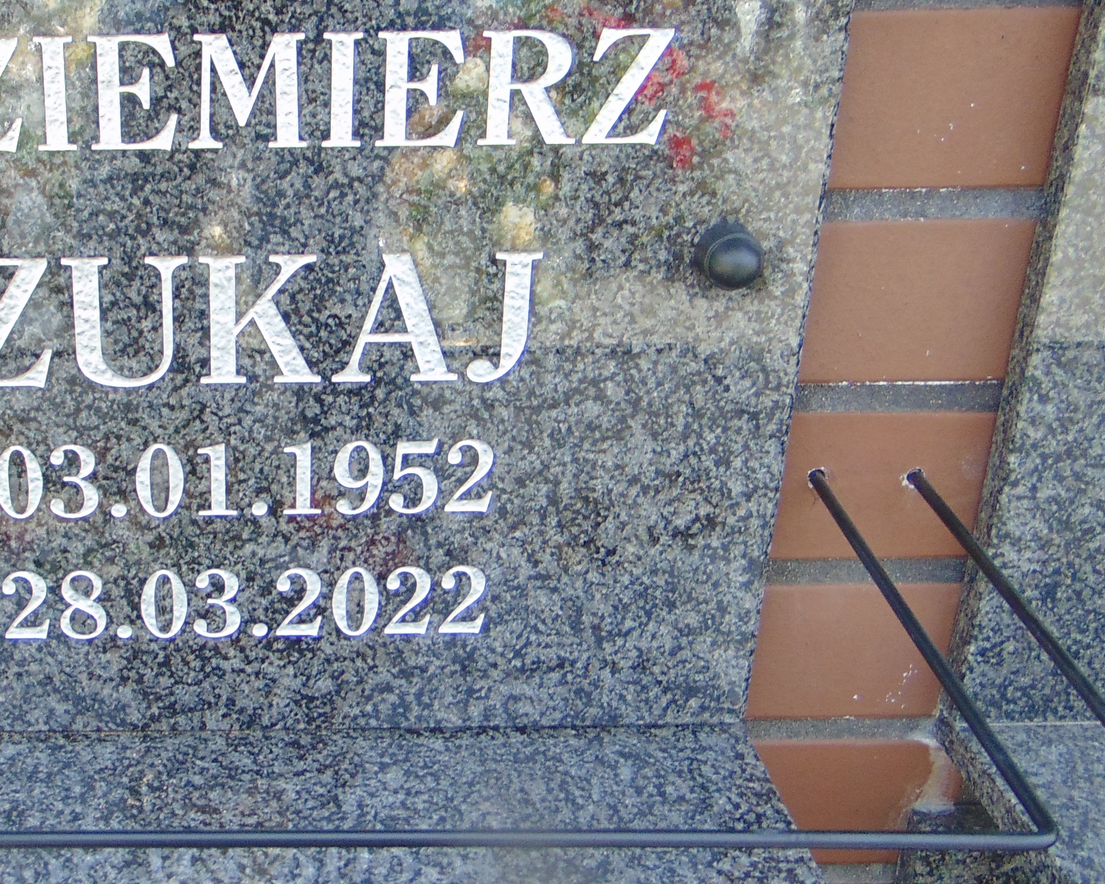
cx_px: 216
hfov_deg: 36.7
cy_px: 459
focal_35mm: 49
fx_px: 1603
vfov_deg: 30.8
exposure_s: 1/125
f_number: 3
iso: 80
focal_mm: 4.5
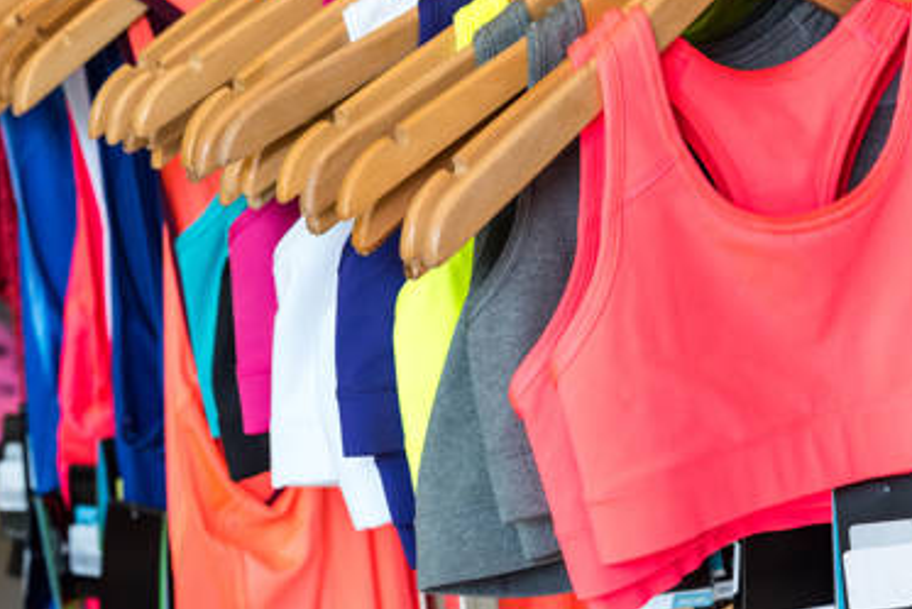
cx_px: 407
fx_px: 4055
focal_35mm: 160
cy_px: 203
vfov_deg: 8.6
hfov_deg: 12.8
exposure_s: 1/500
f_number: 6.3
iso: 1250
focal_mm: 95
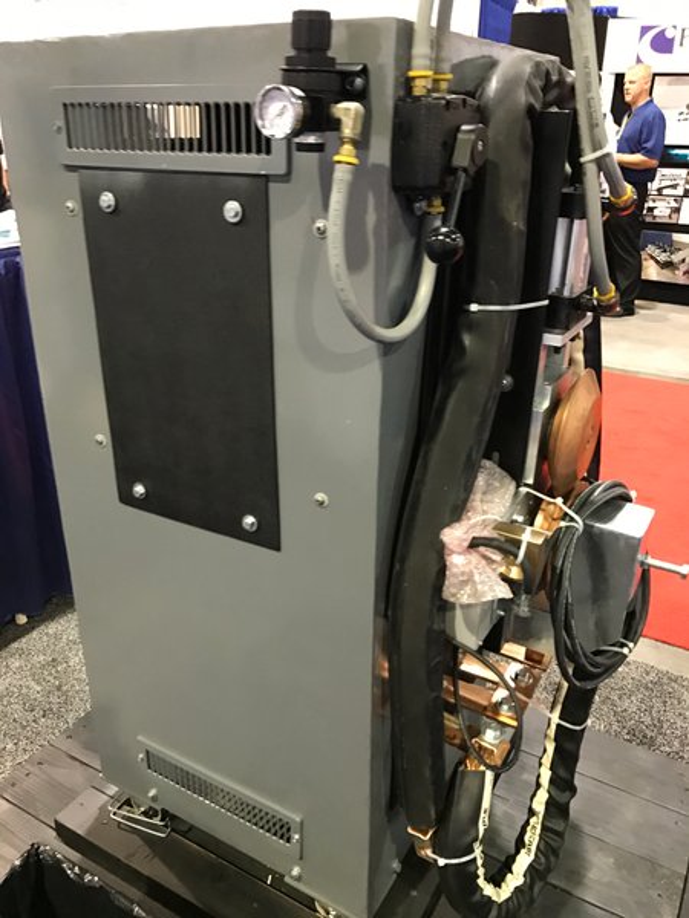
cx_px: 344
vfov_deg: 63.4
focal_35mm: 28
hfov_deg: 49.7
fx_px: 743
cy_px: 459
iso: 100
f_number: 1.8
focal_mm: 3.99
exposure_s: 1/9
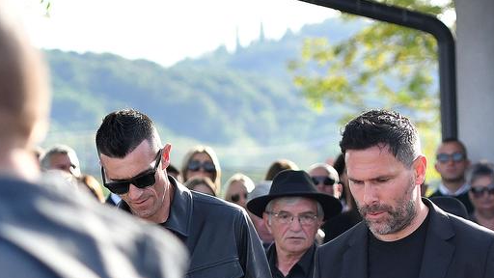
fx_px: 3432
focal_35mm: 262
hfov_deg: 8.2
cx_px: 240
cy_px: 452
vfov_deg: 4.6
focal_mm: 80
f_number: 5
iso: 400
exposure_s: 1/1250
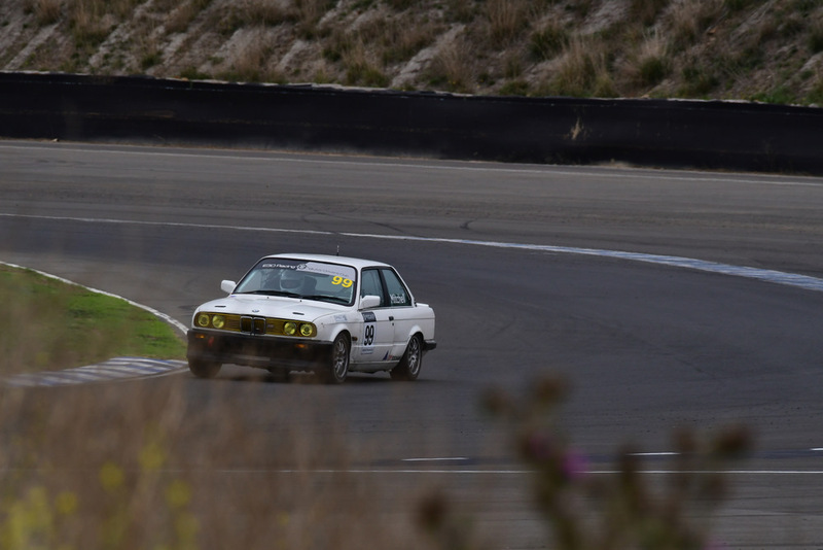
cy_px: 275
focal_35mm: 750
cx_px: 412
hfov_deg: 2.7
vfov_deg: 1.8
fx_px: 17151
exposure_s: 1/640
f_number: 11
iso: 640
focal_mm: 500
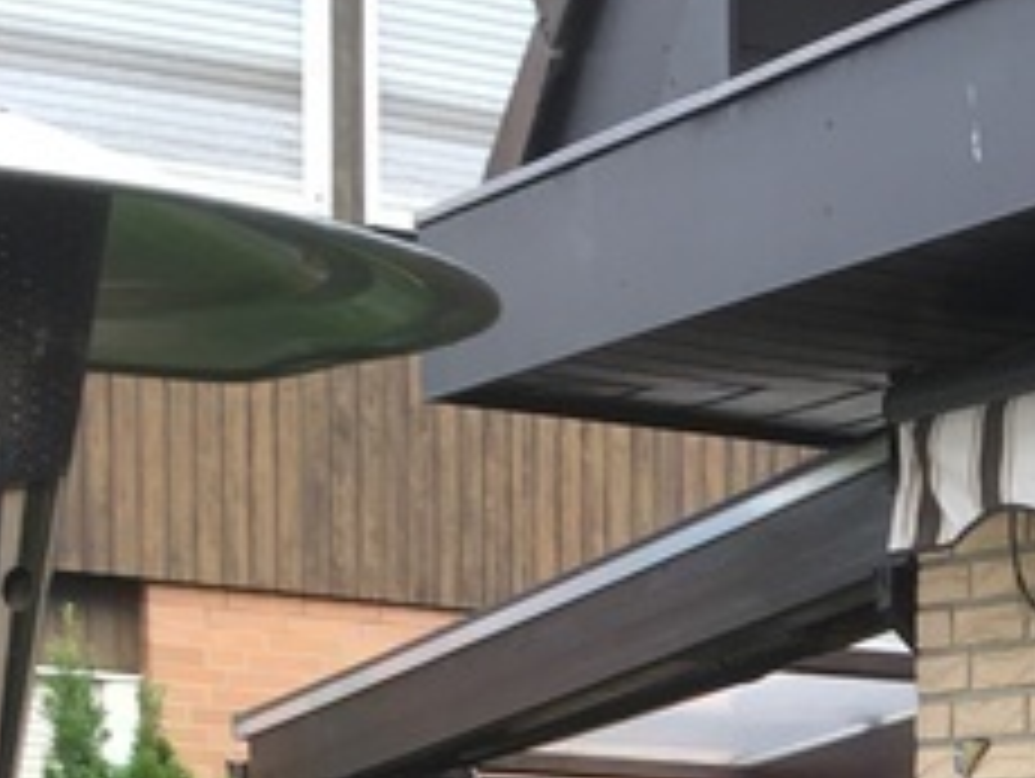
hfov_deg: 14.6
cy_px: 1444
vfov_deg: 10.7
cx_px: 1341
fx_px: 3861
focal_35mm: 129
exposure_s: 1/100
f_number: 2.2
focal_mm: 4.15
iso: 32
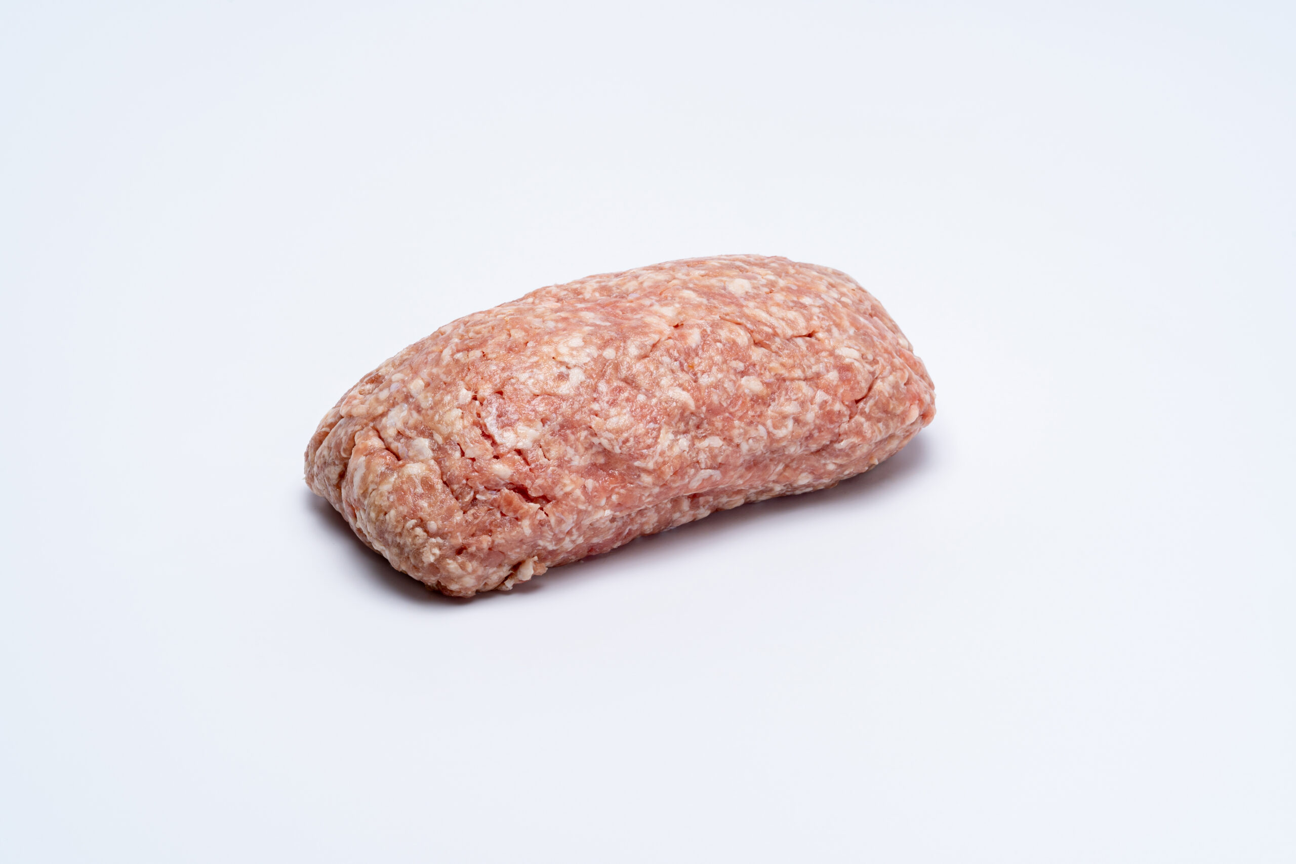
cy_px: 432
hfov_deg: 23.9
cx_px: 648
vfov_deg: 16.1
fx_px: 3060
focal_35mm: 85
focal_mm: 85
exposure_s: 1/125
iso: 100
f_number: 16
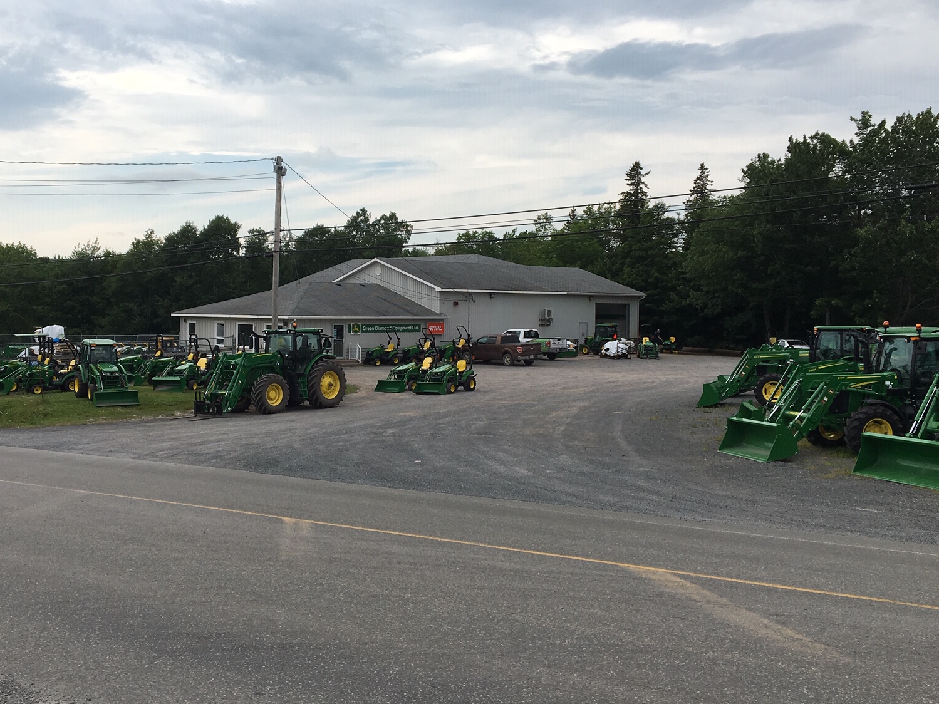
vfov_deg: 36.8
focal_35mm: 39
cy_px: 317
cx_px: 381
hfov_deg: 47.6
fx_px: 1058
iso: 25
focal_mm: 4.15
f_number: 2.2
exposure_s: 1/1479
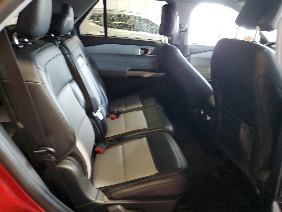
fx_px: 212
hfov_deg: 67.3
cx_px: 141
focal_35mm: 26
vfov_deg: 53.1
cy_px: 106
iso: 306
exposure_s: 1/40
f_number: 1.5
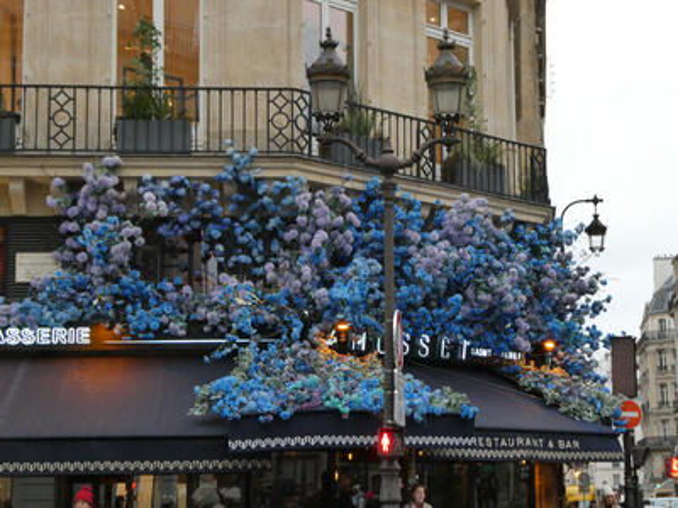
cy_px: 254
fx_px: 1449
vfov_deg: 19.9
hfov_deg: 26.3
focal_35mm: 74
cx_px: 339
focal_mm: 13.2
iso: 320
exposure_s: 1/80
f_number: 4.6
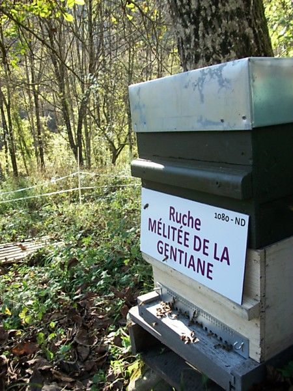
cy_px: 196
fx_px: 361
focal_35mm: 32
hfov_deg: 44.2
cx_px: 146
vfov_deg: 56.8
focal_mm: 5.7
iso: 80
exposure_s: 1/125
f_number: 2.9
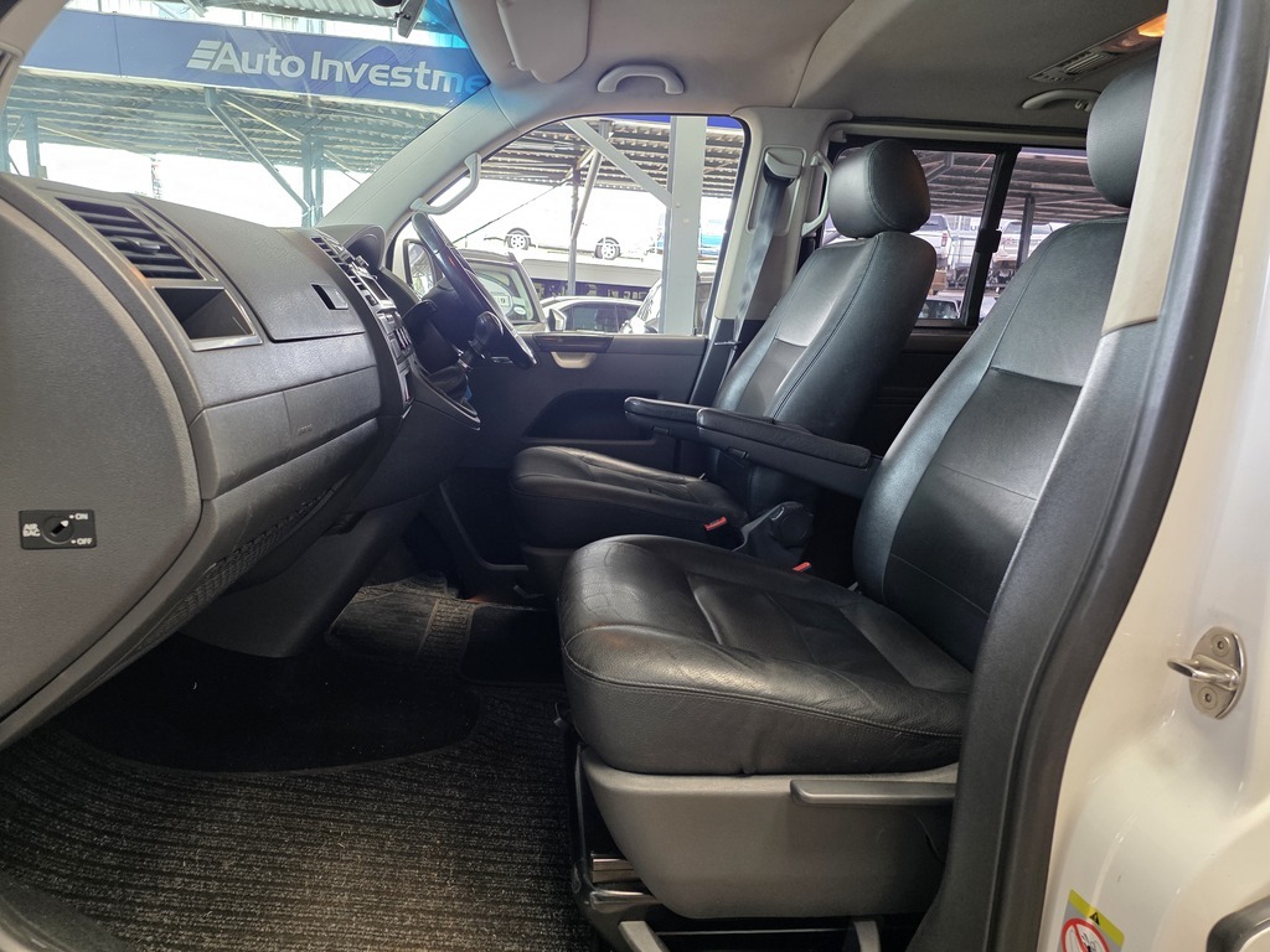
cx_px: 635
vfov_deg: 58.9
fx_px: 844
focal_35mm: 23
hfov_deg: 73.9
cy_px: 476
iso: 160
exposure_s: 1/100
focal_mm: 6.25
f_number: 1.7
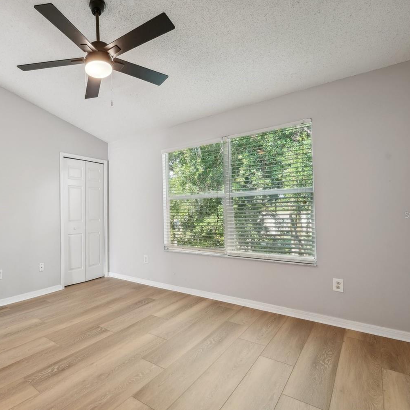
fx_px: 255
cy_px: 215
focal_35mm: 19
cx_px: 114
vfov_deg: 77.6
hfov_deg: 73.4
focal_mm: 14
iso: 200
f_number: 8
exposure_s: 1/6
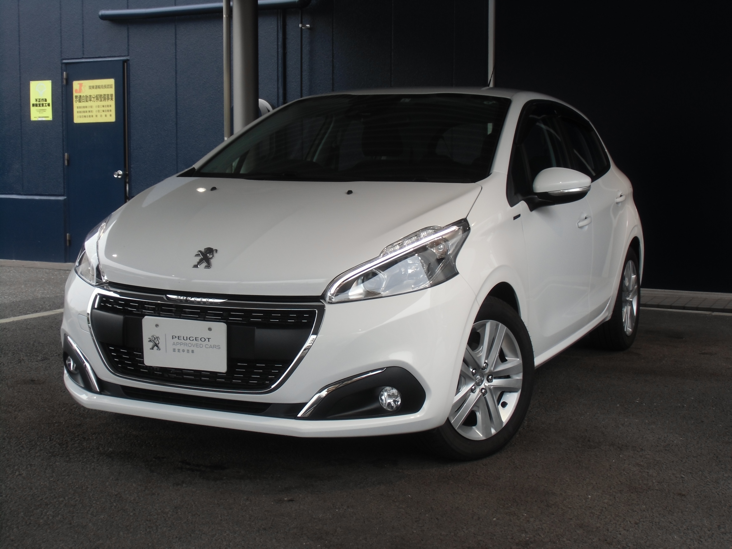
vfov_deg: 28.0
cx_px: 366
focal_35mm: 52
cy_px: 274
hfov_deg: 36.8
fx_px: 1100
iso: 64
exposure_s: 1/80
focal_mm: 9.16
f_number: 4.3
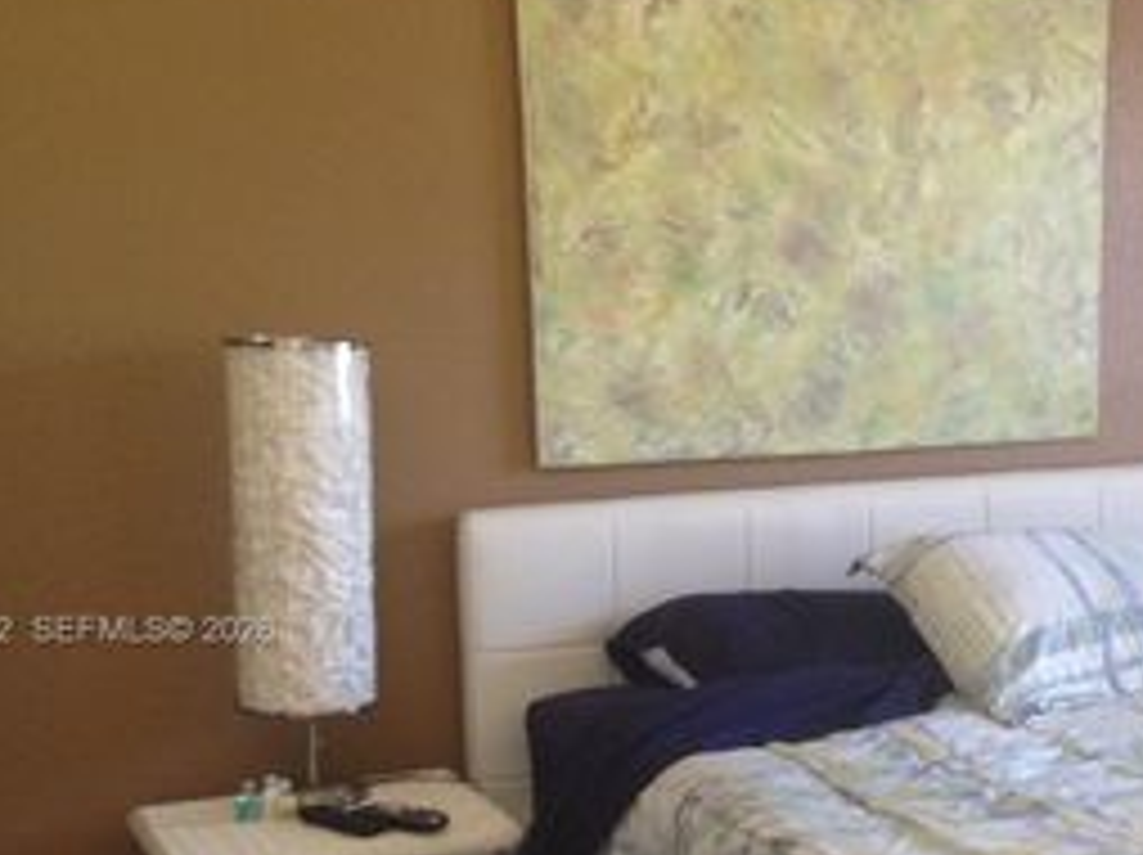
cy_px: 632
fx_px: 2144
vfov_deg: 22.4
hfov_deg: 29.0
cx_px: 963
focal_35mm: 65
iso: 125
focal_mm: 4.13
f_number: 2.4
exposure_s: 1/20
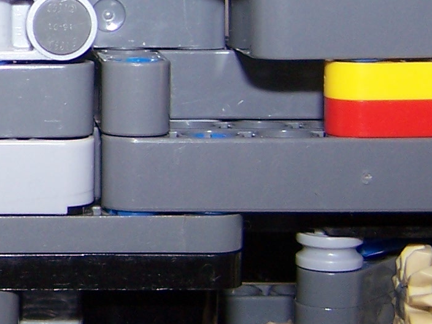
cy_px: -1
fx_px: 1735
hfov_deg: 13.3
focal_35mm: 139
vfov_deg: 10.6
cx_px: -235
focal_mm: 6.3
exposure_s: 1/60
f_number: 2.8
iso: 80
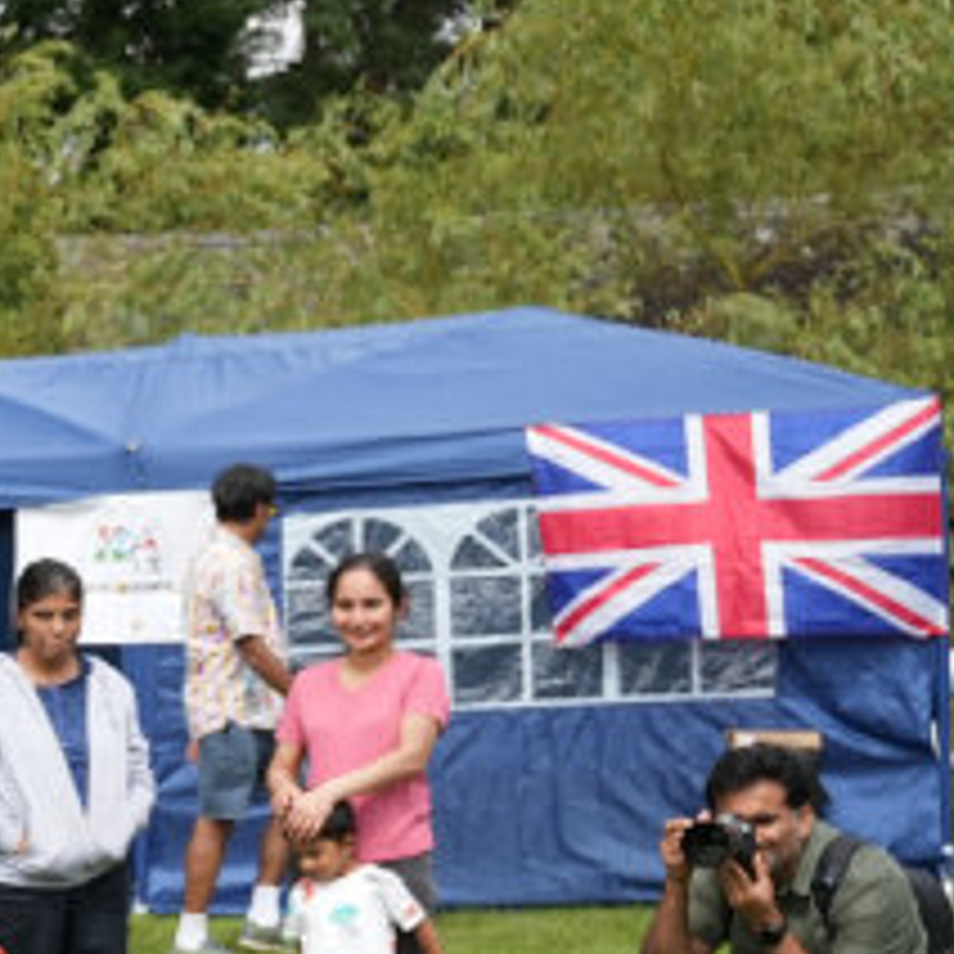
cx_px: -1138
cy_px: 934
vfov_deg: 12.7
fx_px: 4248
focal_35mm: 136
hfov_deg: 11.2
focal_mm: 33.3
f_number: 5
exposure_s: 1/800
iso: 250
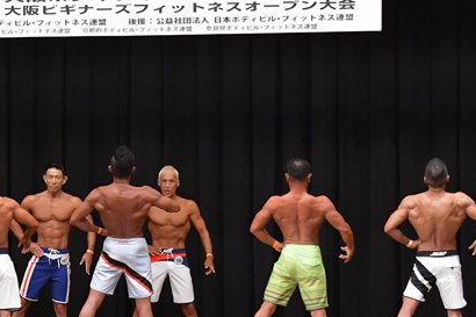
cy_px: 228
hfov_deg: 11.7
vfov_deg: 7.8
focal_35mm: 176
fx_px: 2326
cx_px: 113
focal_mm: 62
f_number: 5.6
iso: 6400
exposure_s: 1/400
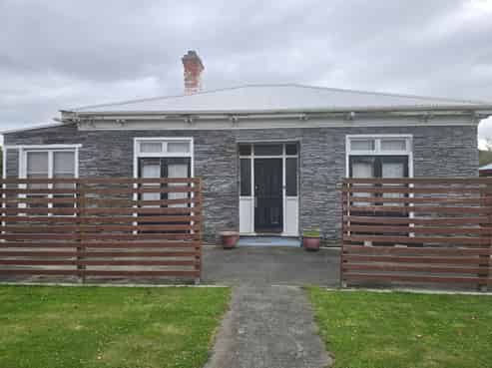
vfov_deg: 58.8
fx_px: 327
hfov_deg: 74.0
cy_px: 184
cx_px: 246
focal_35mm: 23
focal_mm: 6.3
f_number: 1.7
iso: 12
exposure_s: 1/352
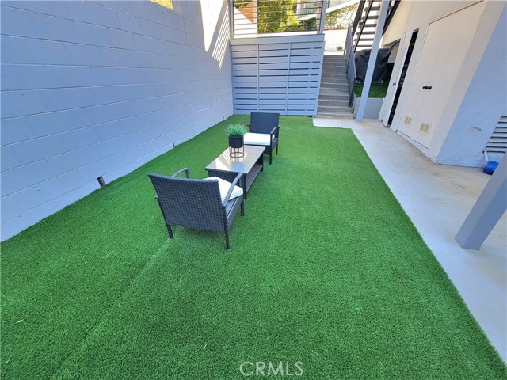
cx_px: 254
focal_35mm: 13
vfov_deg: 89.9
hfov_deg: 106.2
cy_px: 190
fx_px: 190
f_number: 2.2
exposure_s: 1/120
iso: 64
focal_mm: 2.2
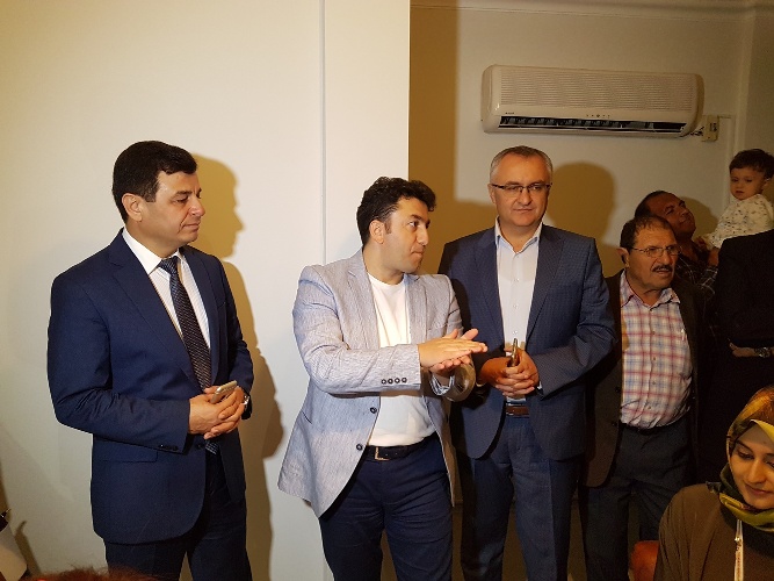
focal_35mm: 26
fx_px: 581
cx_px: 387
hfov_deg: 67.3
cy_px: 290
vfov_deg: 53.0
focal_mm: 4.2
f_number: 1.7
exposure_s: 1/20
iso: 250
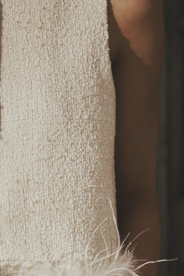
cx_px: 70
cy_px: 255
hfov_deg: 11.8
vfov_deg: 17.4
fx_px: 889
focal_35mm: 116
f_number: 3.5
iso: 500
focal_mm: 39
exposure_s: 1/320
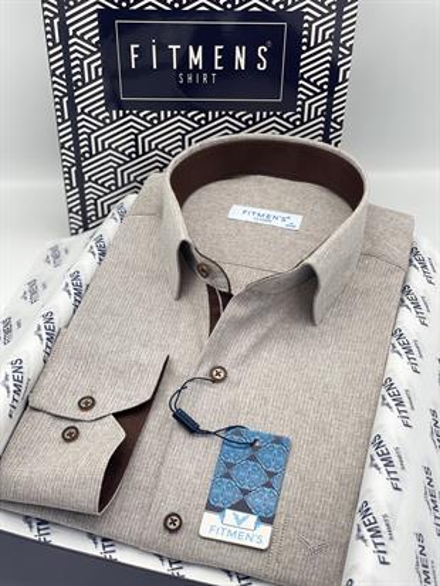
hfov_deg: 28.0
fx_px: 881
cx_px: 220
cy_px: 293
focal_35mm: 52
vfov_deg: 36.8
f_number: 2
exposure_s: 1/100
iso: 25
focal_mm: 6
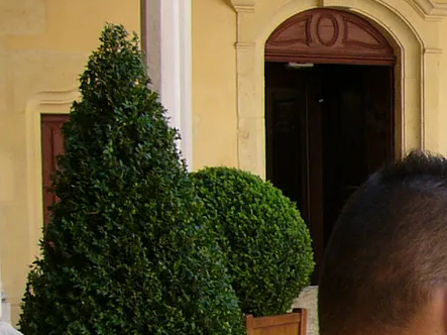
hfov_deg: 13.7
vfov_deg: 11.3
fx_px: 1678
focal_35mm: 130
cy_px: 288
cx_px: 779
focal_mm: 6
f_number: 3.3
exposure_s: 1/125
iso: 50
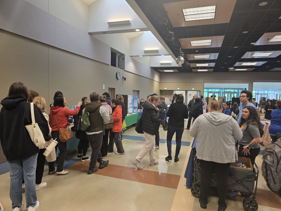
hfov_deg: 73.9
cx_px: 140
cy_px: 106
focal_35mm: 23
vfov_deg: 58.9
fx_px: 187
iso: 250
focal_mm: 6.3
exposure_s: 1/120
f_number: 1.7
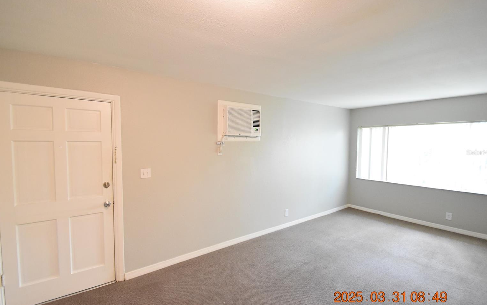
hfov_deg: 97.8
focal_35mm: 16
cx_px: 240
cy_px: 152
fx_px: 212
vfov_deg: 71.3
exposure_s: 1/60
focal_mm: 10
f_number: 3.5
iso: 3600
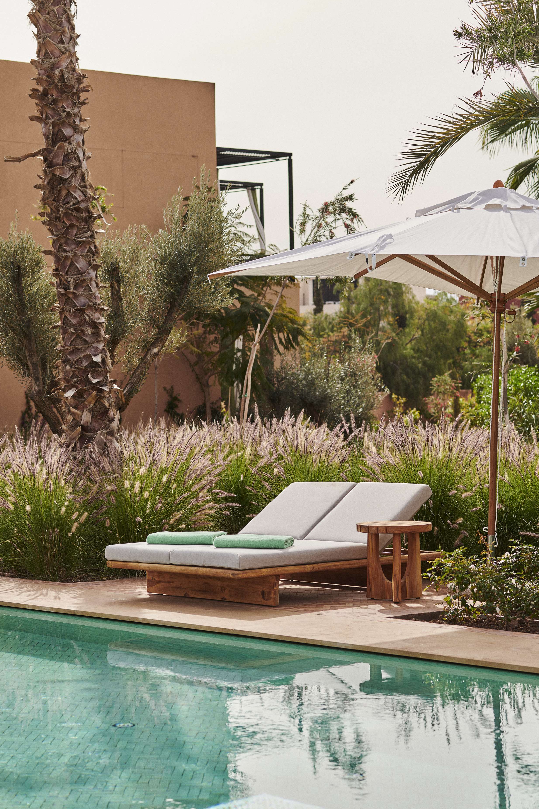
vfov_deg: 23.1
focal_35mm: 88
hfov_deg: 15.5
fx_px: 1976
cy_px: 399
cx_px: 276
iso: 100
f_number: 5.6
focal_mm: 85
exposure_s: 1/400
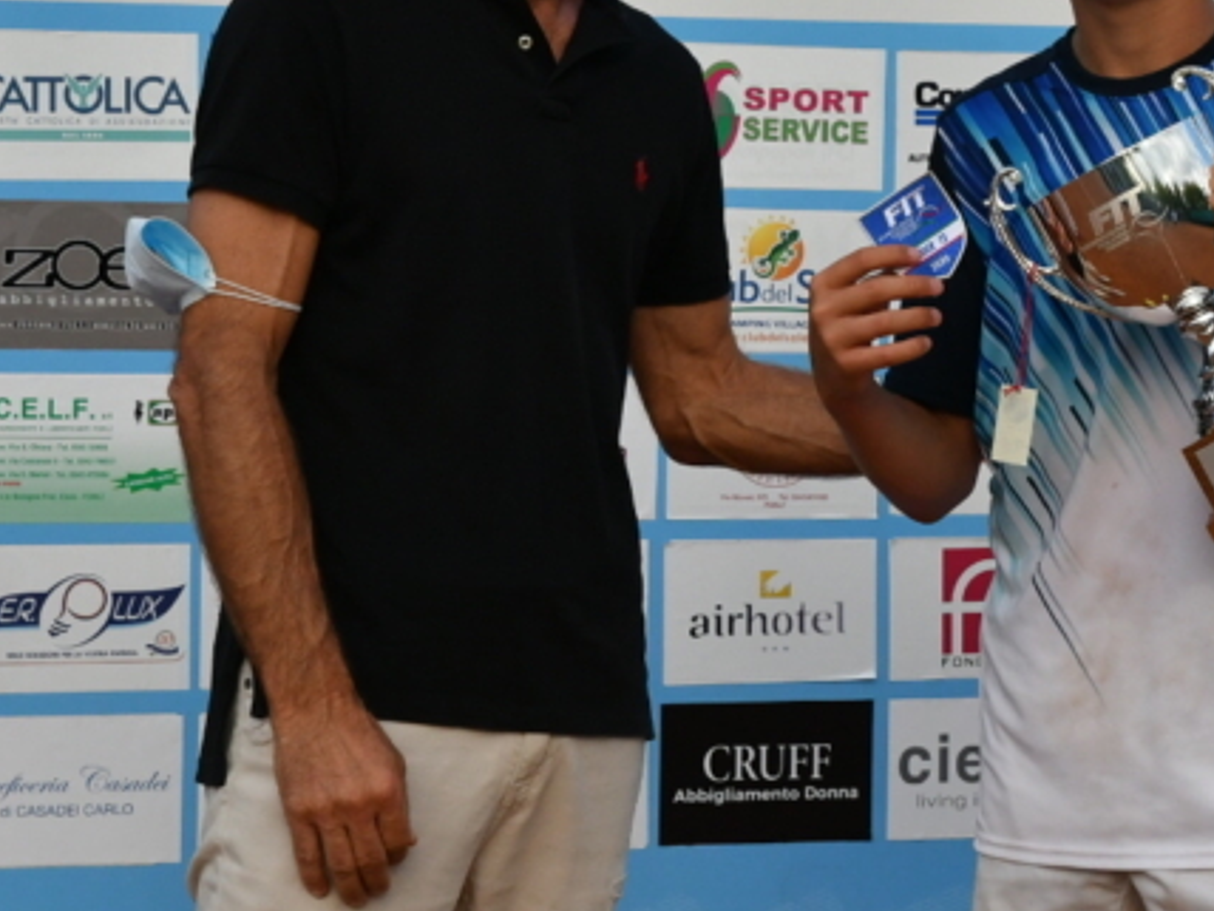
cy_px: 172
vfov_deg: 10.6
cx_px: 1285
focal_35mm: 139
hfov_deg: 13.9
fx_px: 4875
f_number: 6.3
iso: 800
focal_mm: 40
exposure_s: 1/2500
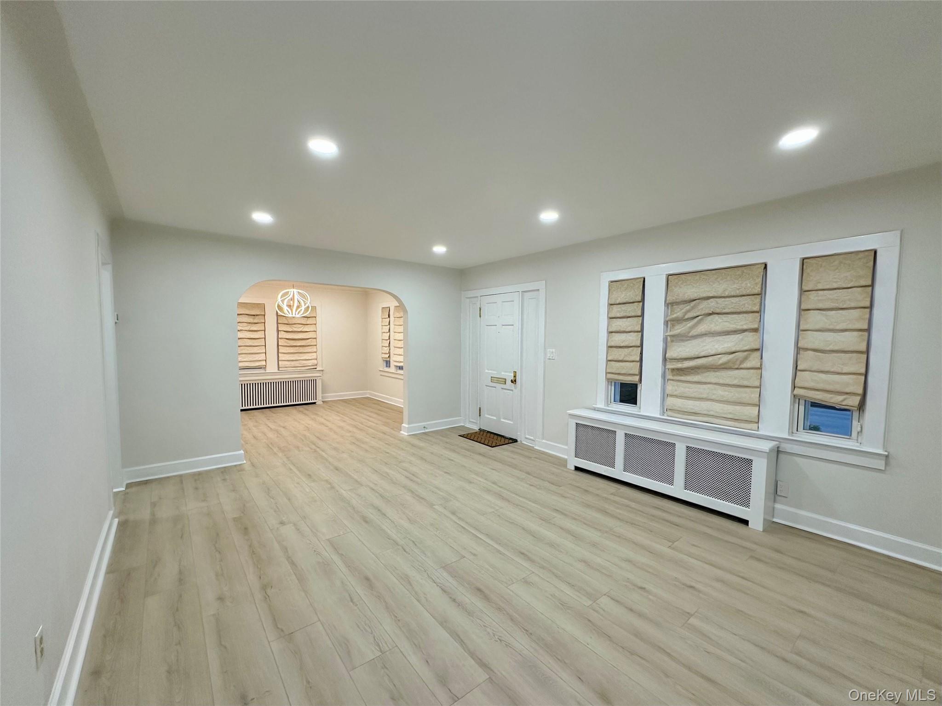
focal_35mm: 14
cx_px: 471
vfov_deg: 85.7
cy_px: 353
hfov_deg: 102.1
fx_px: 381
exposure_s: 1/120
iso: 200
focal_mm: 2.22
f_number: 2.2
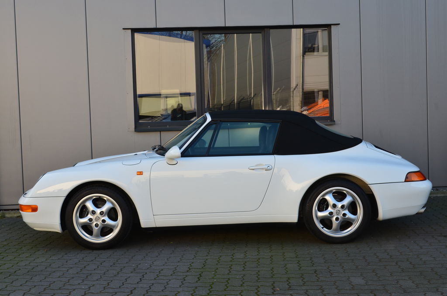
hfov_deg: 39.0
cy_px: 148
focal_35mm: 51
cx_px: 224
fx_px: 632
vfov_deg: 26.4
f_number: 9
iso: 400
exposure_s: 1/125
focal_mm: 34
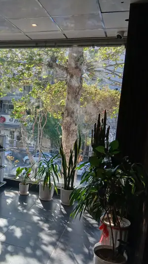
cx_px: 19
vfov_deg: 54.0
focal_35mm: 37
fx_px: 258
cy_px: 133
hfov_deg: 30.7
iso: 20
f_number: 1.8
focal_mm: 3.98
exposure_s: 1/194
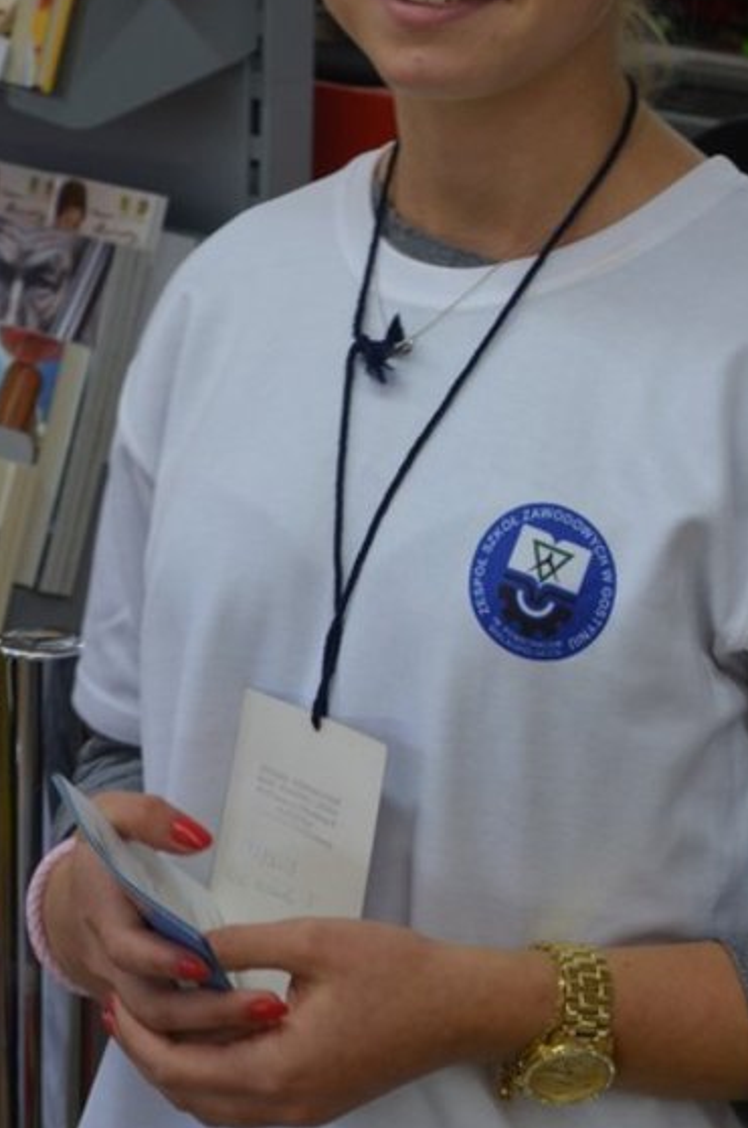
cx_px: 487
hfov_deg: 11.8
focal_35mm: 116
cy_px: 377
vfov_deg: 17.6
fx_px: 3629
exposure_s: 1/25
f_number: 8
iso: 500
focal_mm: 44
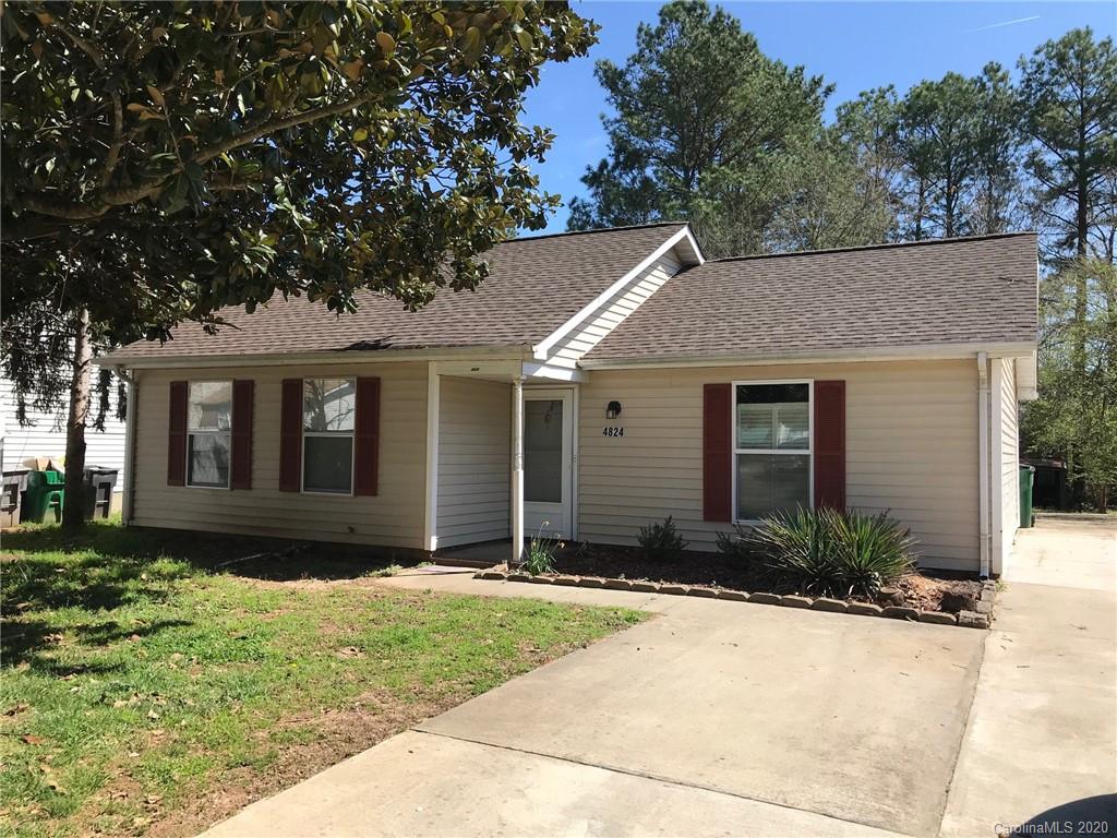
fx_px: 904
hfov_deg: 63.4
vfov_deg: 49.7
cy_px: 419
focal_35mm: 28
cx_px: 558
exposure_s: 1/1497
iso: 20
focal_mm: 3.99
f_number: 1.8
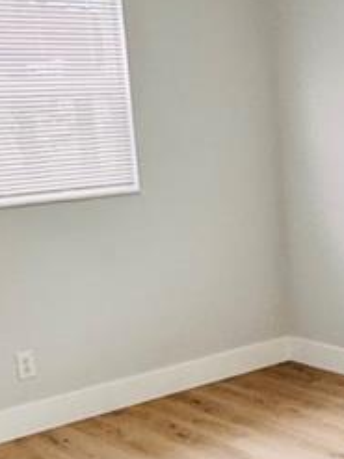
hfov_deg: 20.9
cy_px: 331
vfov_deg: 28.3
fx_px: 902
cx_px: 342
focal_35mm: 68
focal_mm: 2.22
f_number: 2.2
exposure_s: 1/120
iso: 250
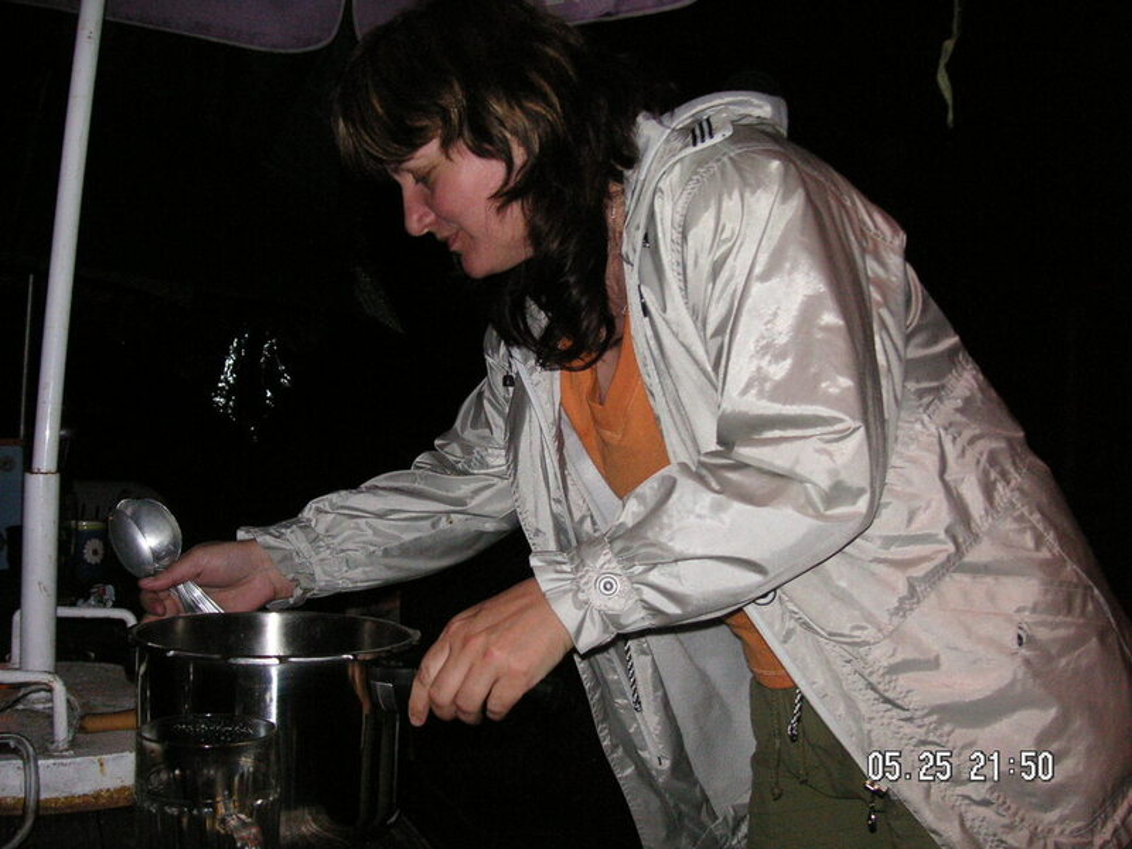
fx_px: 1210
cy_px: 424
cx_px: 566
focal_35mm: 37
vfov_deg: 38.7
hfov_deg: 50.1
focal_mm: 6.1
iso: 160
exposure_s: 1/45
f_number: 2.8
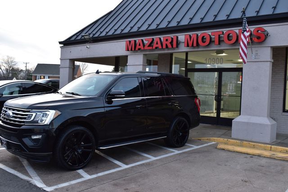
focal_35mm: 36
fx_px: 288
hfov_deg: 53.2
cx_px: 144
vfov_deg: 36.8
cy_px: 96
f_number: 8
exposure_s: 1/50
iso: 400
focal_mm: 24
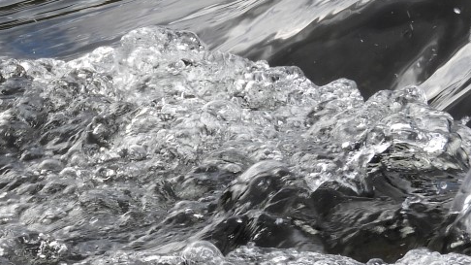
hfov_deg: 3.0
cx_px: -143
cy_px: 101
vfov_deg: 1.7
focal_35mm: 710
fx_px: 8864
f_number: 5.3
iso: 100
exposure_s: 1/400
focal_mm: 39.4
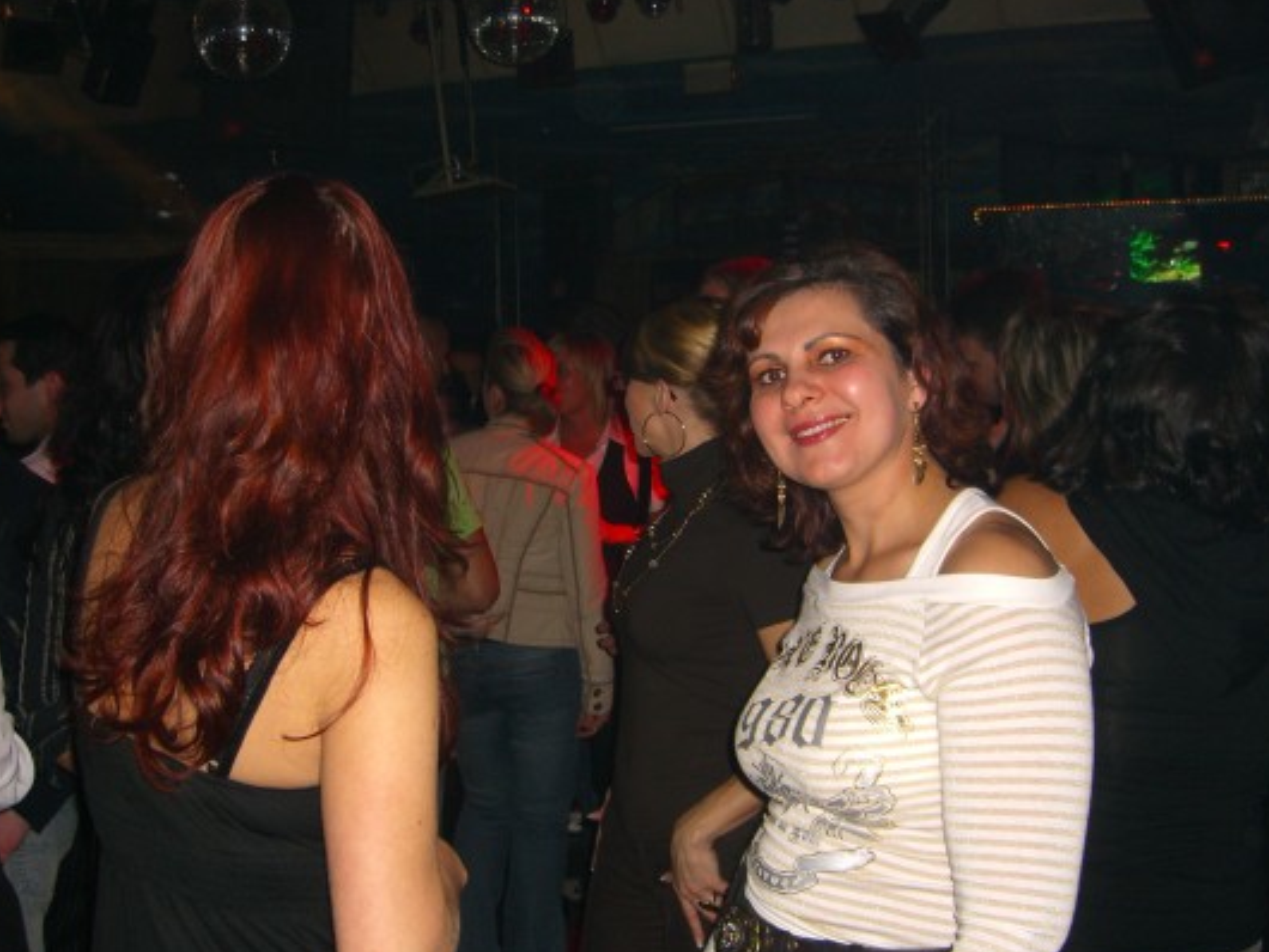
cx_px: 603
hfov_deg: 43.8
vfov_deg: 33.6
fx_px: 1577
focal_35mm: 43
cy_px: 488
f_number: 2.8
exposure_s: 1/60
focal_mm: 7.9
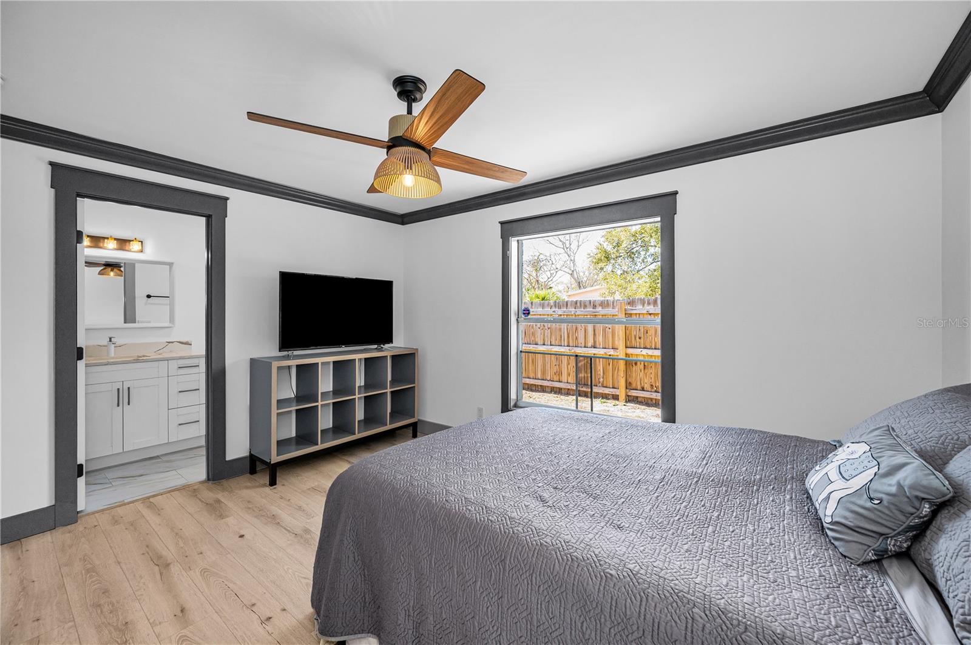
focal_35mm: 14
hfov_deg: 104.3
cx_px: 486
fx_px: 377
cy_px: 322
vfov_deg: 81.1
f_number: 8
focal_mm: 14
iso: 320
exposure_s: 1/60
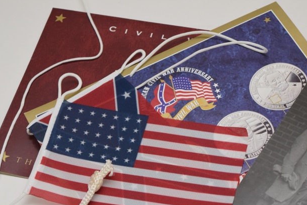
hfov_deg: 15.2
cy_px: 134
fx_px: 1150
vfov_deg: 10.2
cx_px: 187
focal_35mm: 135
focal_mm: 55
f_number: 5.6
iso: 800
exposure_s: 1/100
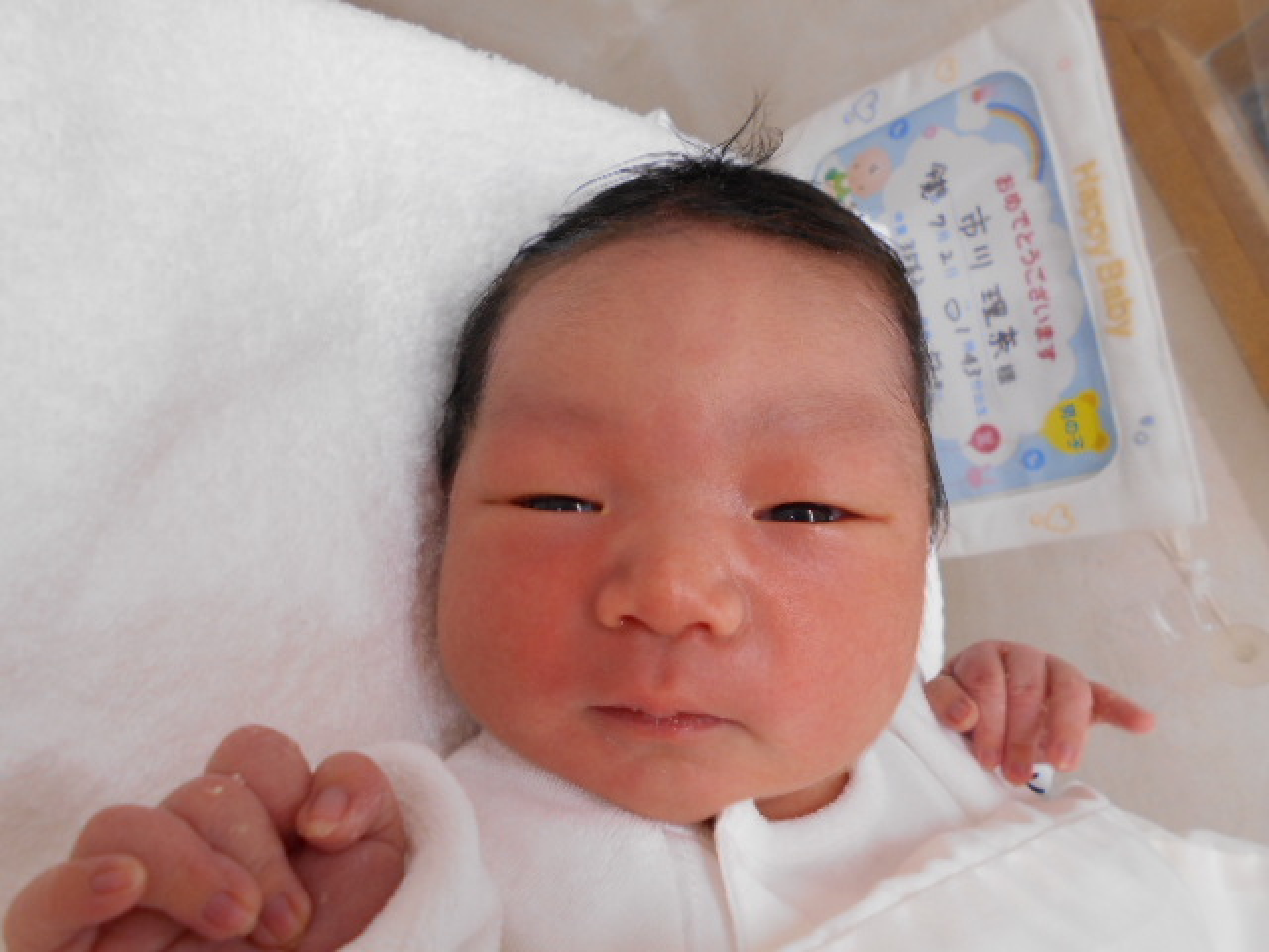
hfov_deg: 67.3
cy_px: 476
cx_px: 634
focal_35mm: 26
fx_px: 953
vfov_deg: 53.1
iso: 110
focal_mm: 4.6
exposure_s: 1/30
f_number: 3.2
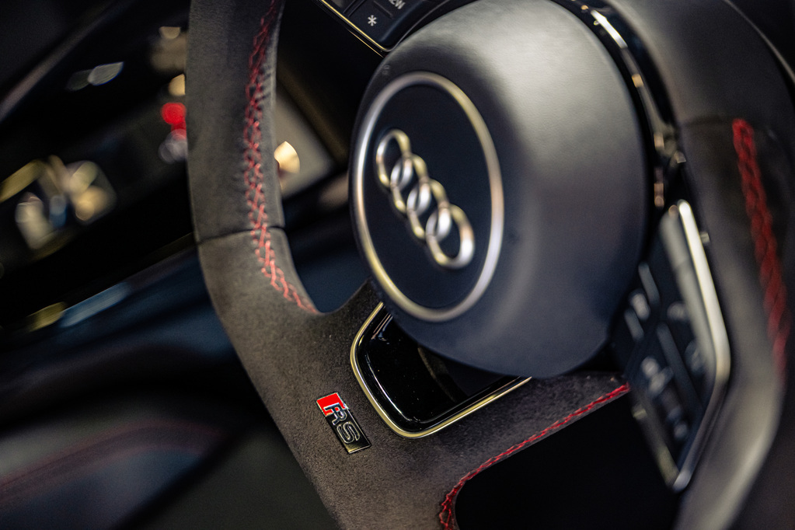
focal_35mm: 75
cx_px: 398
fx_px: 1656
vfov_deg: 18.2
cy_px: 265
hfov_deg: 27.0
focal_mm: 75
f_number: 2.8
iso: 1600
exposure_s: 1/125
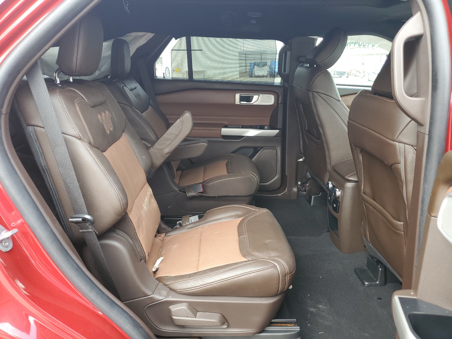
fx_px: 339
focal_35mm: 26
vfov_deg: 53.1
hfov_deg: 67.3
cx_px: 226
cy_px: 170
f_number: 1.5
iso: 52
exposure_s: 1/120
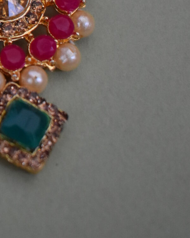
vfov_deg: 17.2
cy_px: -57
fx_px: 745
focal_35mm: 106
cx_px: -77
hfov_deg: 13.8
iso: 1800
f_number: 3.8
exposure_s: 1/500
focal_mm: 22
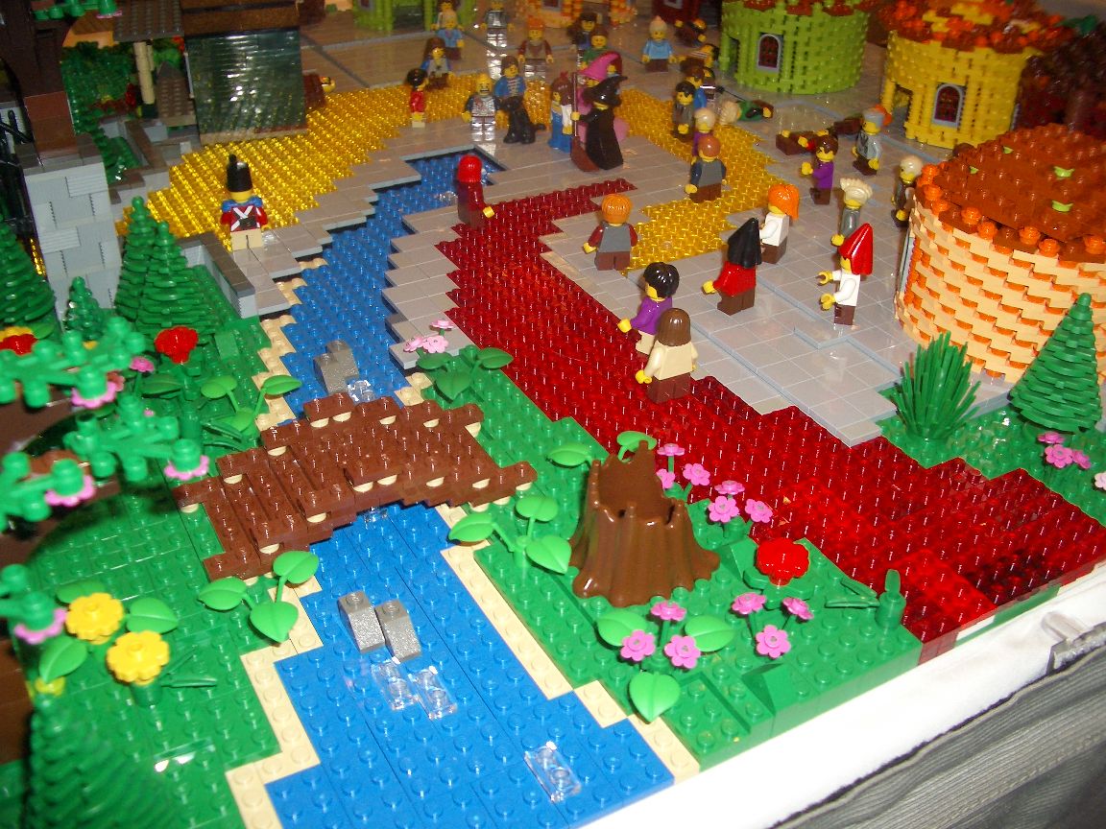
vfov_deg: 40.7
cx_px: 553
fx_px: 1118
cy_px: 414
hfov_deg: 52.6
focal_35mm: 35
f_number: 2.6
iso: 100
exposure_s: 1/60
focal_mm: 5.8
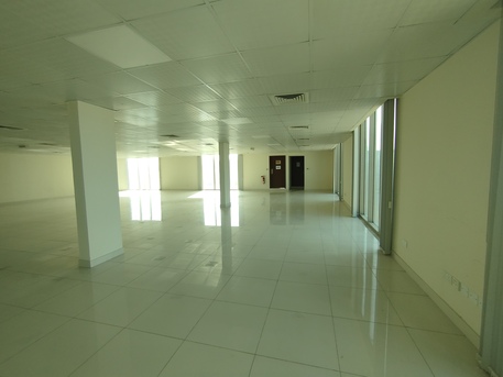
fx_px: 218
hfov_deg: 98.2
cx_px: 252
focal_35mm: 15
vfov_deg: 81.8
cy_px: 188
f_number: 2.2
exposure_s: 1/102
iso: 50
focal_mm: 1.65
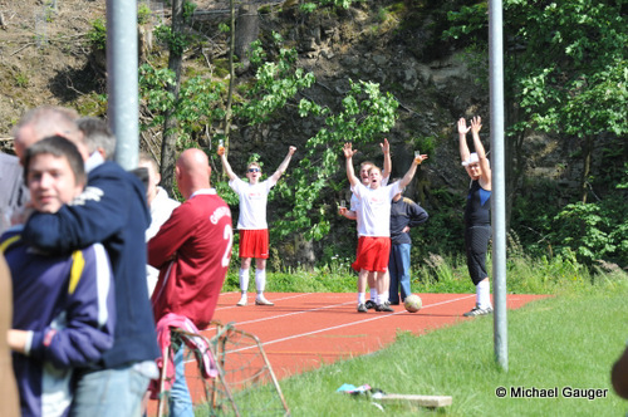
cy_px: 208
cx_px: 314
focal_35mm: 232
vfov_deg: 5.9
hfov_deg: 8.9
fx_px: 4051
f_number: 8
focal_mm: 155
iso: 560
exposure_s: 1/640
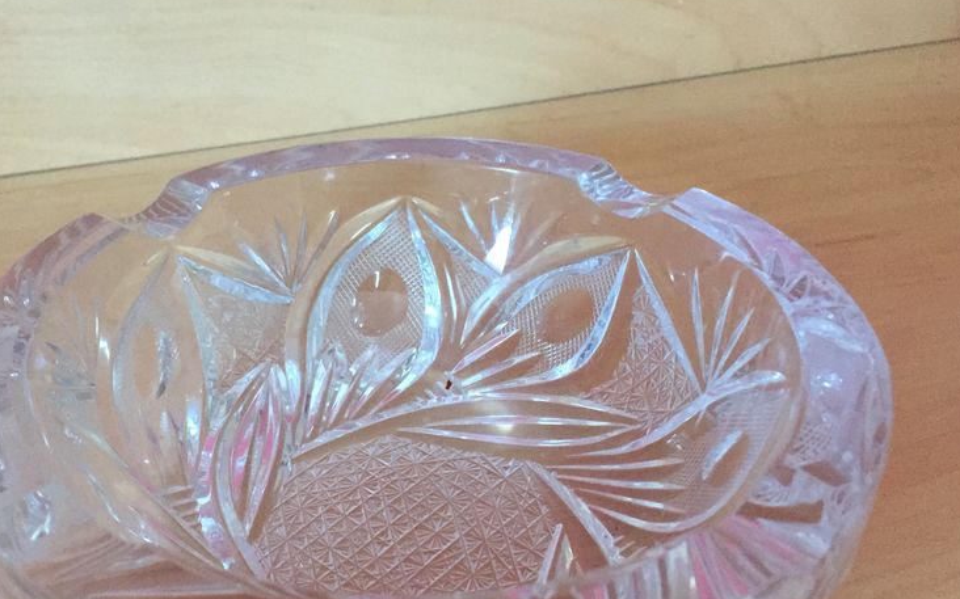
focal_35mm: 42
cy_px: 473
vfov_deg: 29.9
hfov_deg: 47.0
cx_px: 396
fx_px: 1099
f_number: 2.2
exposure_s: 1/17
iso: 320
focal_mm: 4.15
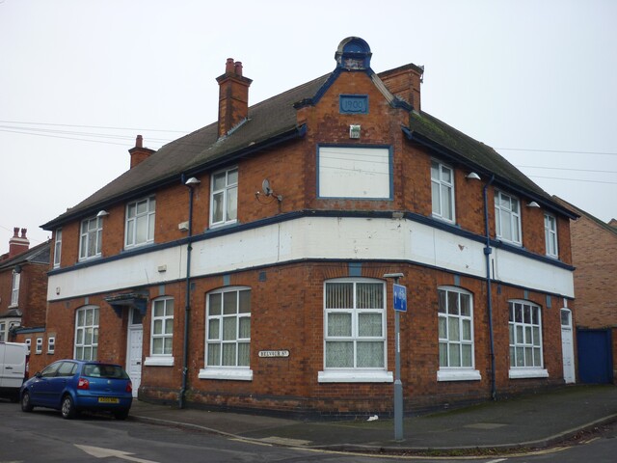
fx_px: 588
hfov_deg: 55.4
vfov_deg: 42.9
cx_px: 308
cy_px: 232
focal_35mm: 33
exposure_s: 1/160
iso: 80
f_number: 2.8
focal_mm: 5.5
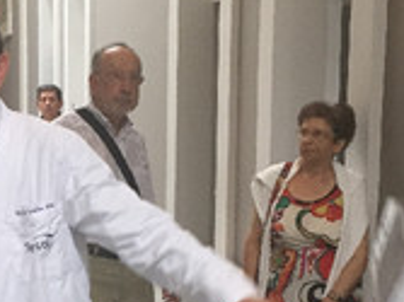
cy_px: 301
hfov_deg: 18.7
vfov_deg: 14.4
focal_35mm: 101
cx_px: -48
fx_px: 1178
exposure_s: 1/30
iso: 100
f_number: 2.2
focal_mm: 4.15
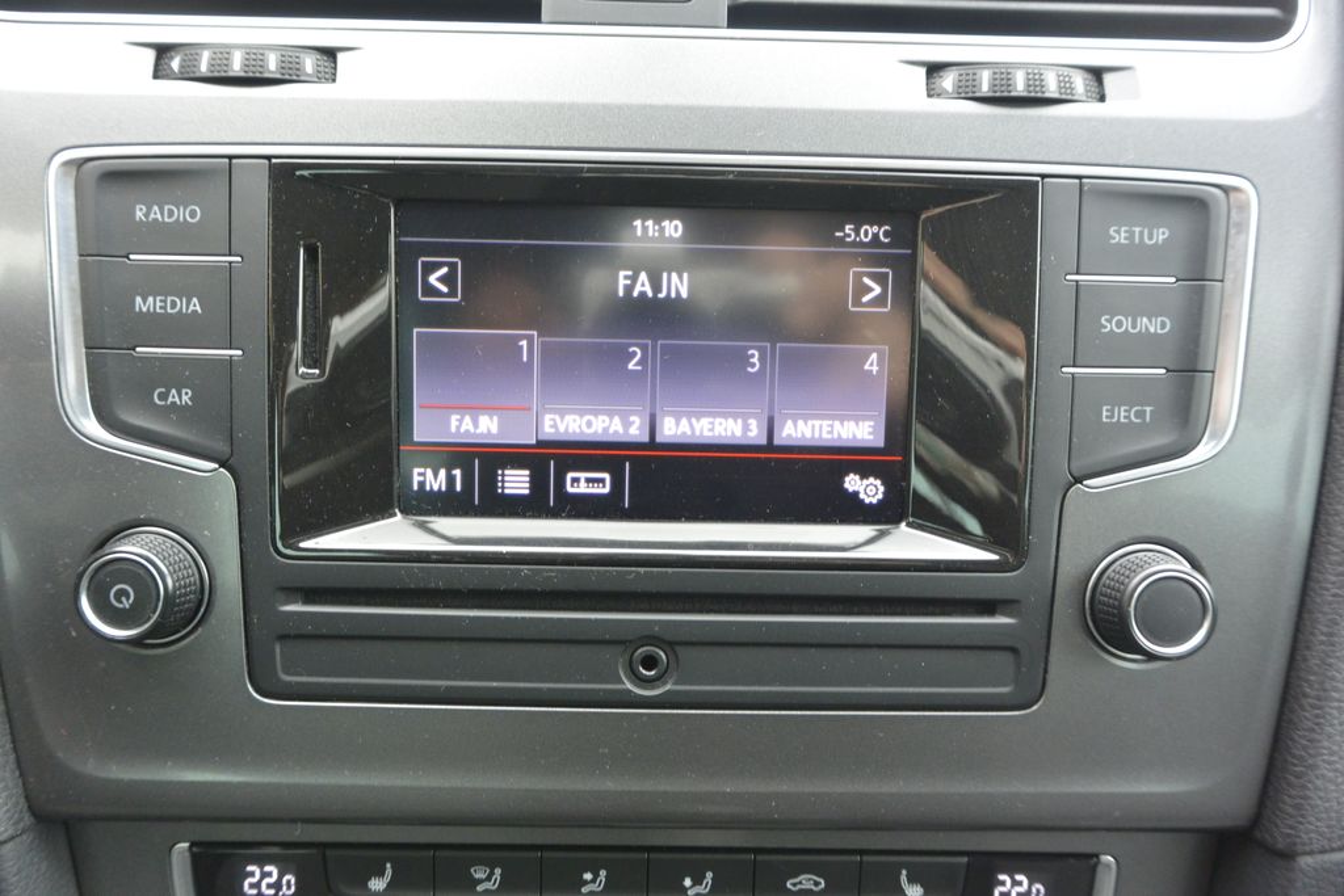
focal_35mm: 27
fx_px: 1008
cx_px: 672
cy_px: 448
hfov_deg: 67.4
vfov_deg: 47.9
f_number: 3.5
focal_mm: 10
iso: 450
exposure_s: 1/60
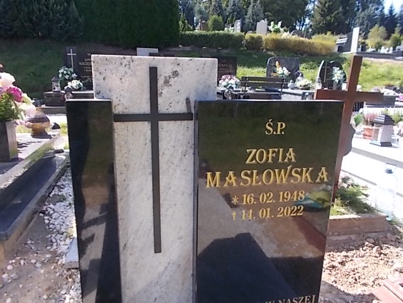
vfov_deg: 53.1
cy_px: 152
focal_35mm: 26
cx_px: 202
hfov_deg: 67.3
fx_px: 303
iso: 80
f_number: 3.2
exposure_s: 1/250
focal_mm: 4.6
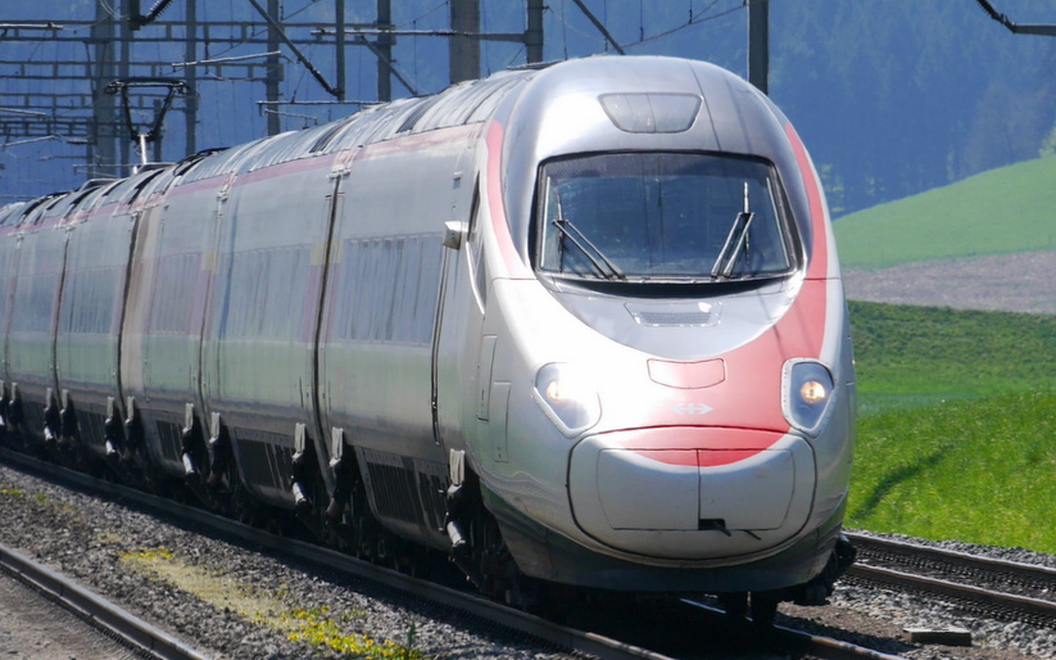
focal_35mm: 380
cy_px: 329
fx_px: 10934
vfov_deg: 3.5
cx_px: 500
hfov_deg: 5.5
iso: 160
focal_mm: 134
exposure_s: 1/640
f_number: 6.3
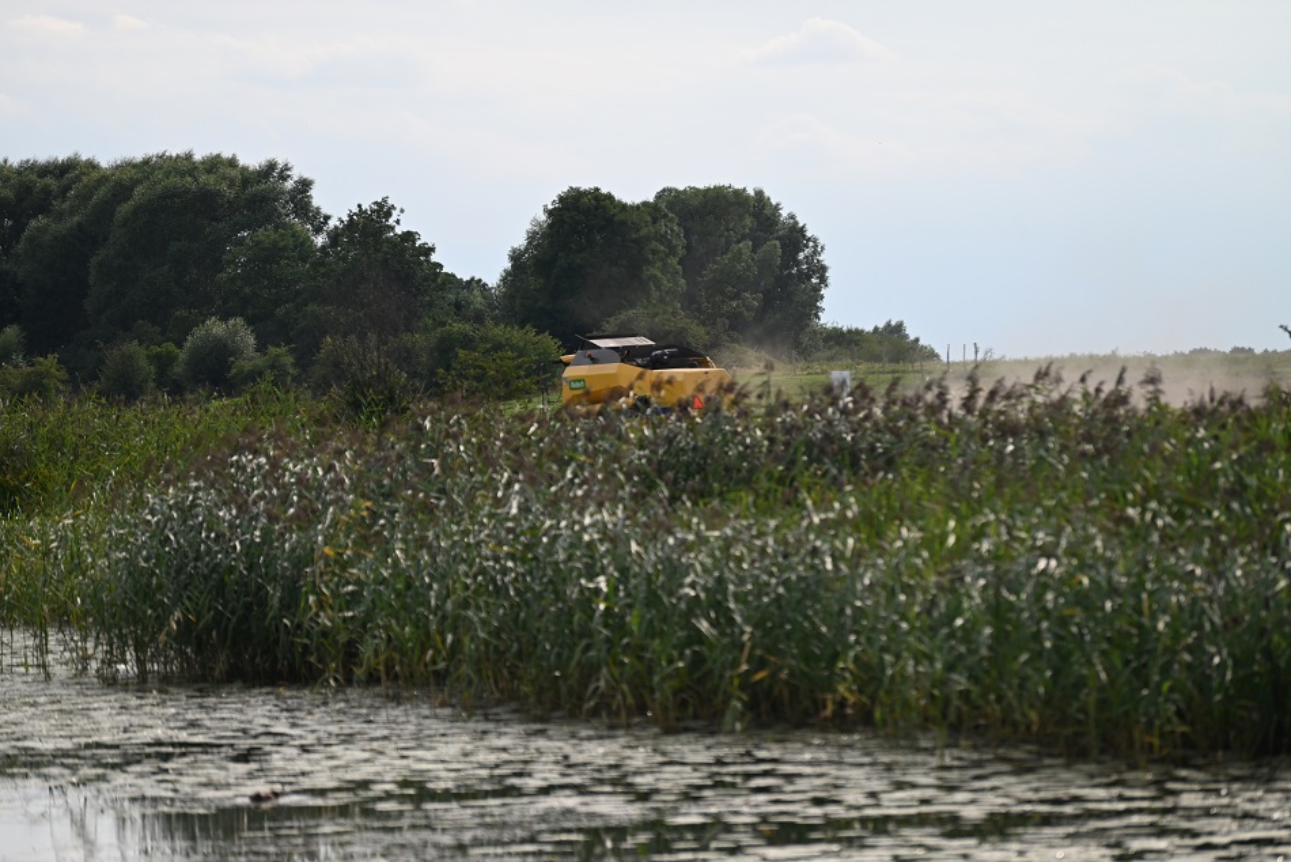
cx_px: 646
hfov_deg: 9.4
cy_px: 431
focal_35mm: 220
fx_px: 7891
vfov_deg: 6.2
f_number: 5.3
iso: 220
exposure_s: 1/1000
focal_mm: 220
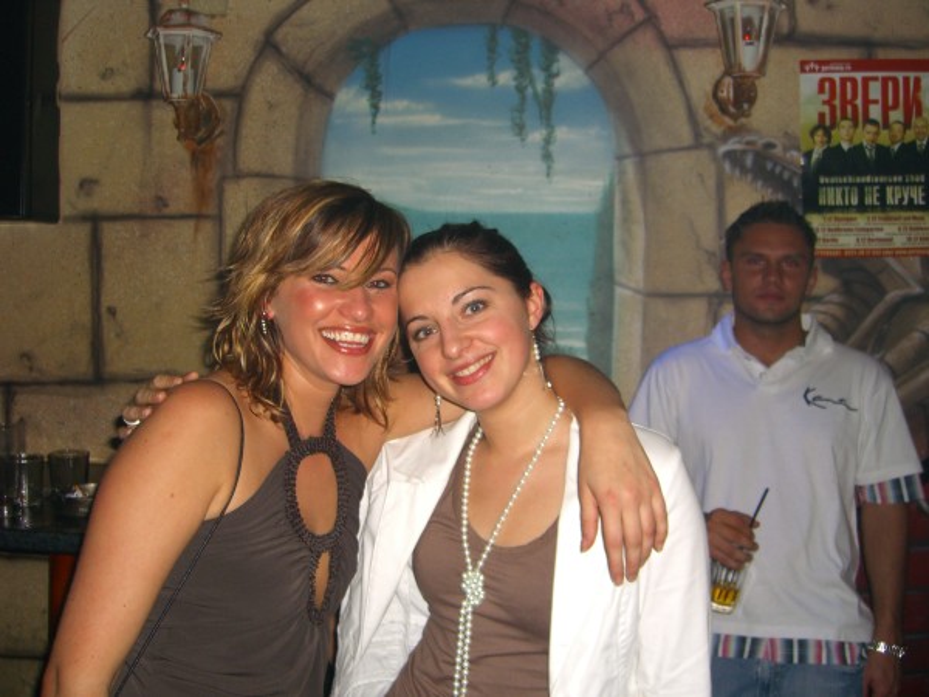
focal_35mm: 38
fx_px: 1020
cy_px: 348
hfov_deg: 49.0
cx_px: 464
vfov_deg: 37.7
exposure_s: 1/60
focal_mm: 7.9
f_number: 2.8
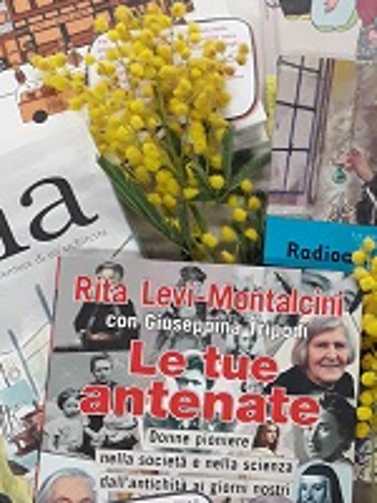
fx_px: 1046
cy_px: 454
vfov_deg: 26.1
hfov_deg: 19.4
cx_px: 432
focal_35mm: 72
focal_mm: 3.6
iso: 125
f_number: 1.9
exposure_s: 1/50
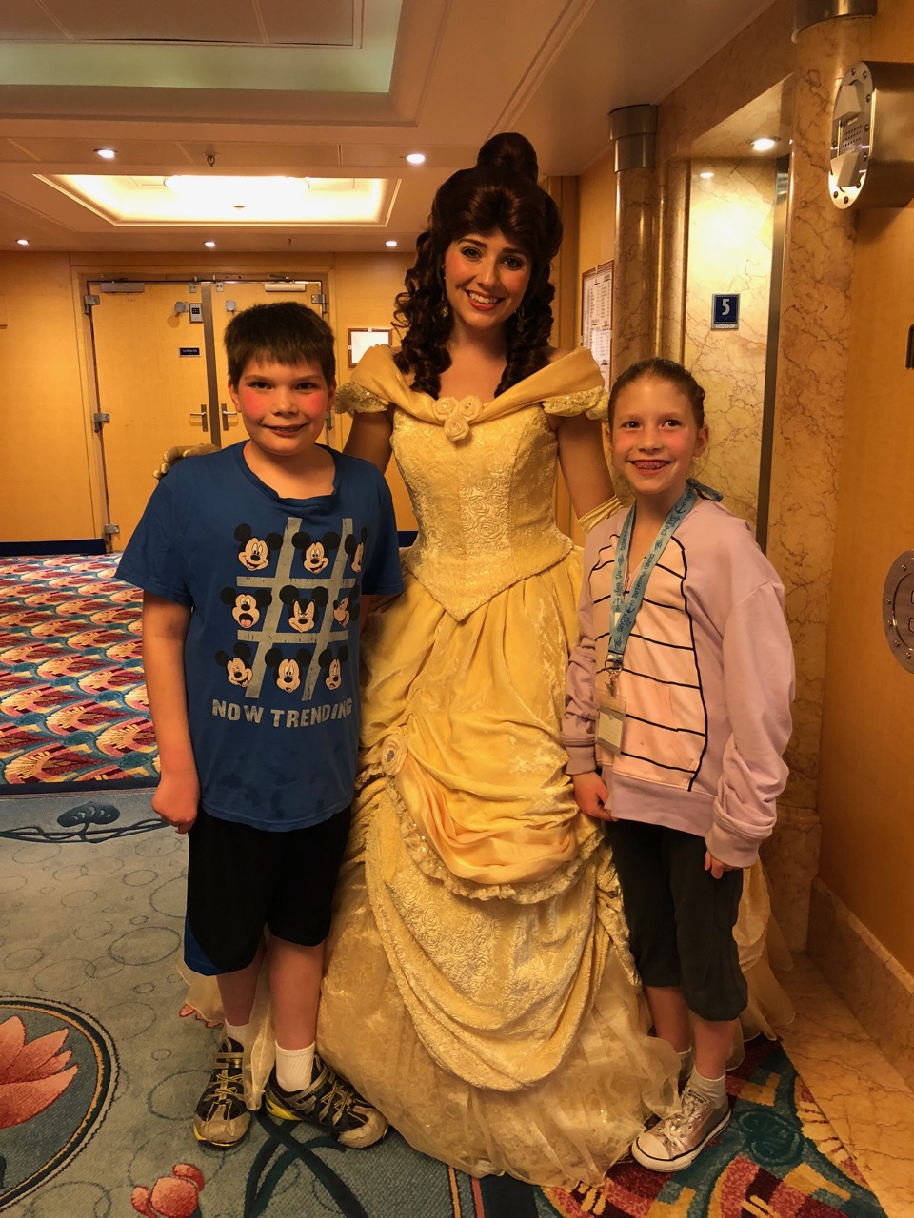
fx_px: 986
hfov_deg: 49.7
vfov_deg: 63.4
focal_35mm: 28
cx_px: 457
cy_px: 609
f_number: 1.8
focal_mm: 4
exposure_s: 1/12
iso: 100
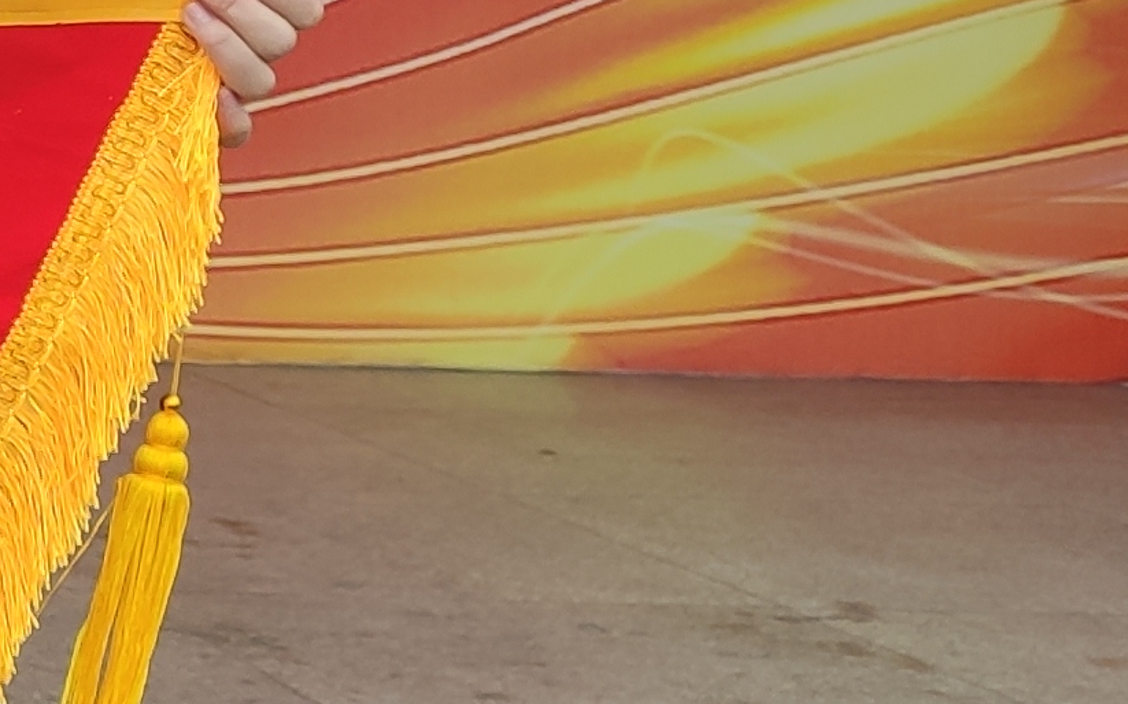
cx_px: -1402
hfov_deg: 12.8
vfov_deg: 9.7
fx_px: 4119
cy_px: -89
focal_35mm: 134
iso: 112
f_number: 1.75
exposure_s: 1/150
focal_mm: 4.75
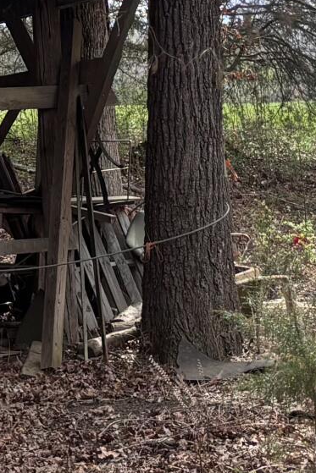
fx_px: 1908
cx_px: -119
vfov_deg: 13.7
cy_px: -96
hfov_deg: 9.3
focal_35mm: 145
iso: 50
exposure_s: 1/1220
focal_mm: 5.96
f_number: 1.6
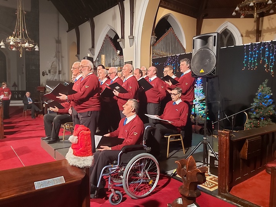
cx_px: 138
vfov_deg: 53.1
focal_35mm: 26
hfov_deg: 67.3
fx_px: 207
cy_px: 104
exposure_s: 1/25
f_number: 1.7
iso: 400
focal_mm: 3.92
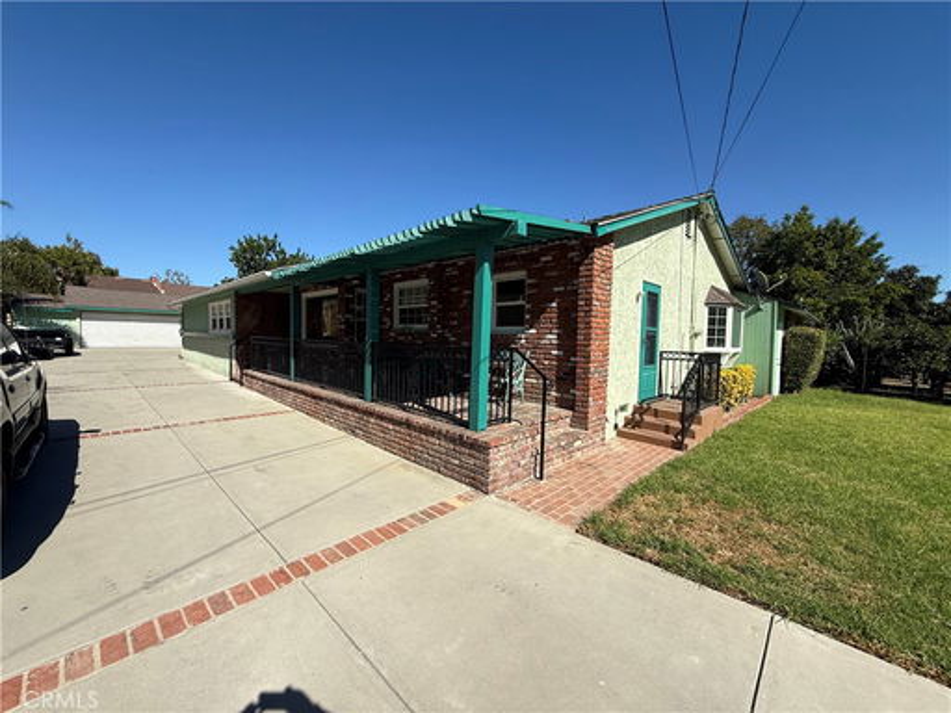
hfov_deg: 102.1
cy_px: 356
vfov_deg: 85.7
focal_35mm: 14
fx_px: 385
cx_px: 476
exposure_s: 1/2237
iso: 50
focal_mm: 2.22
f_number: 2.2
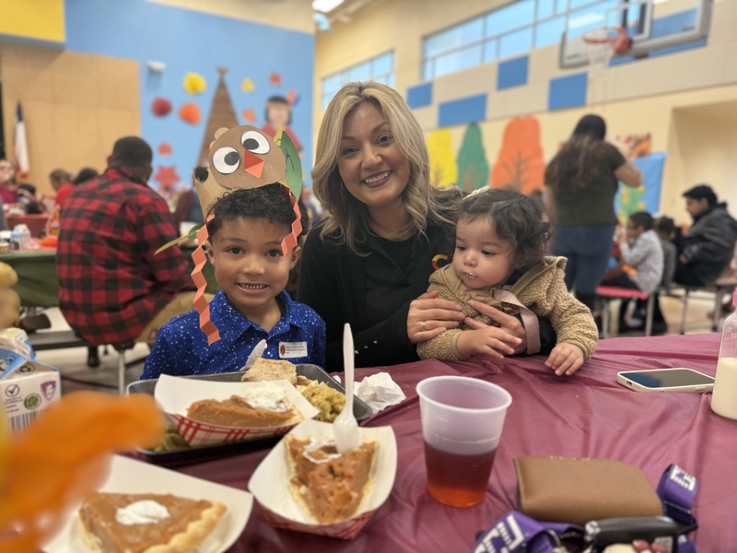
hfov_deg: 71.6
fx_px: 511
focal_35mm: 24
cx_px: 368
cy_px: 276
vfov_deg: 56.8
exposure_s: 1/121
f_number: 1.78
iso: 200
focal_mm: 6.76
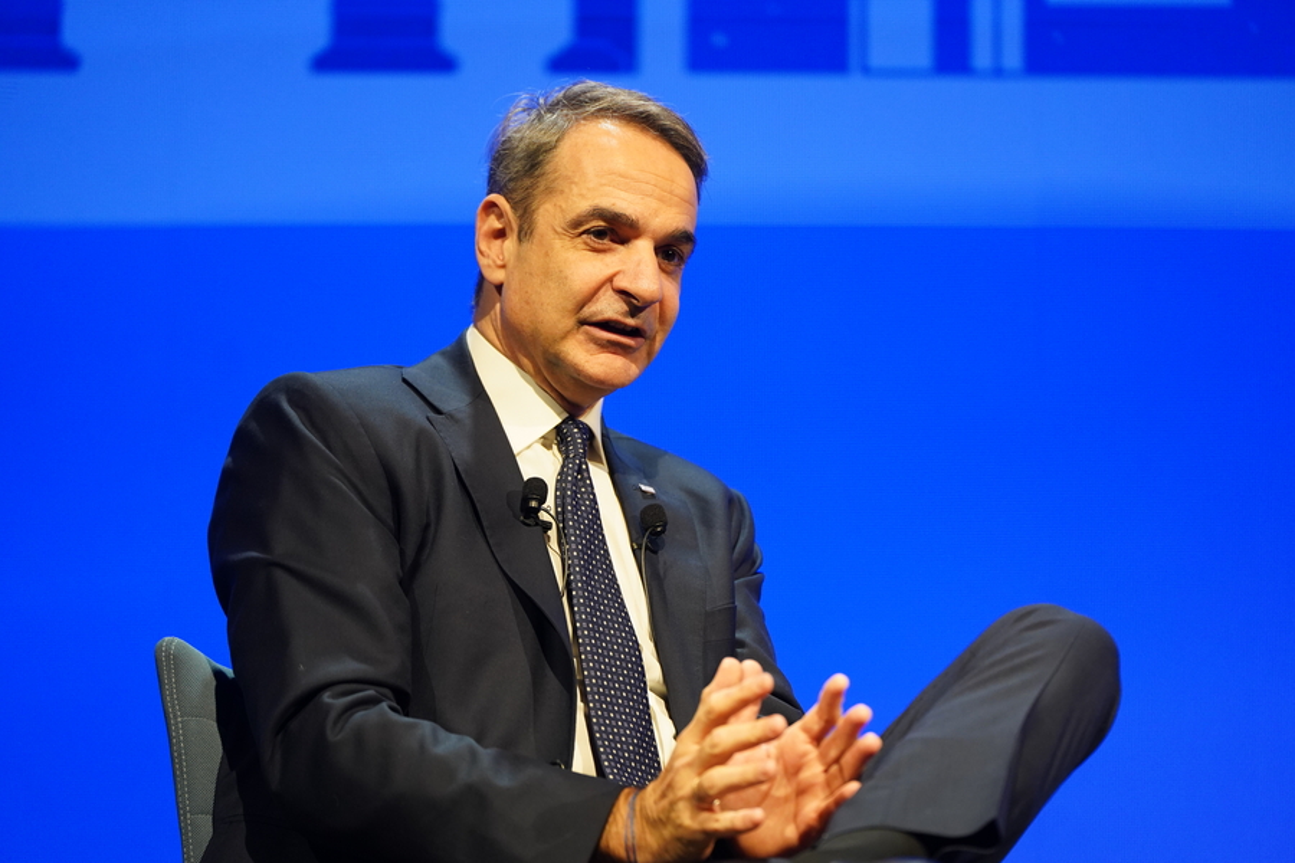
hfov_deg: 13.6
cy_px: 432
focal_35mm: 151
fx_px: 5431
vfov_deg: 9.1
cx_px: 648
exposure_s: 1/640
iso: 2000
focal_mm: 151
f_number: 2.8
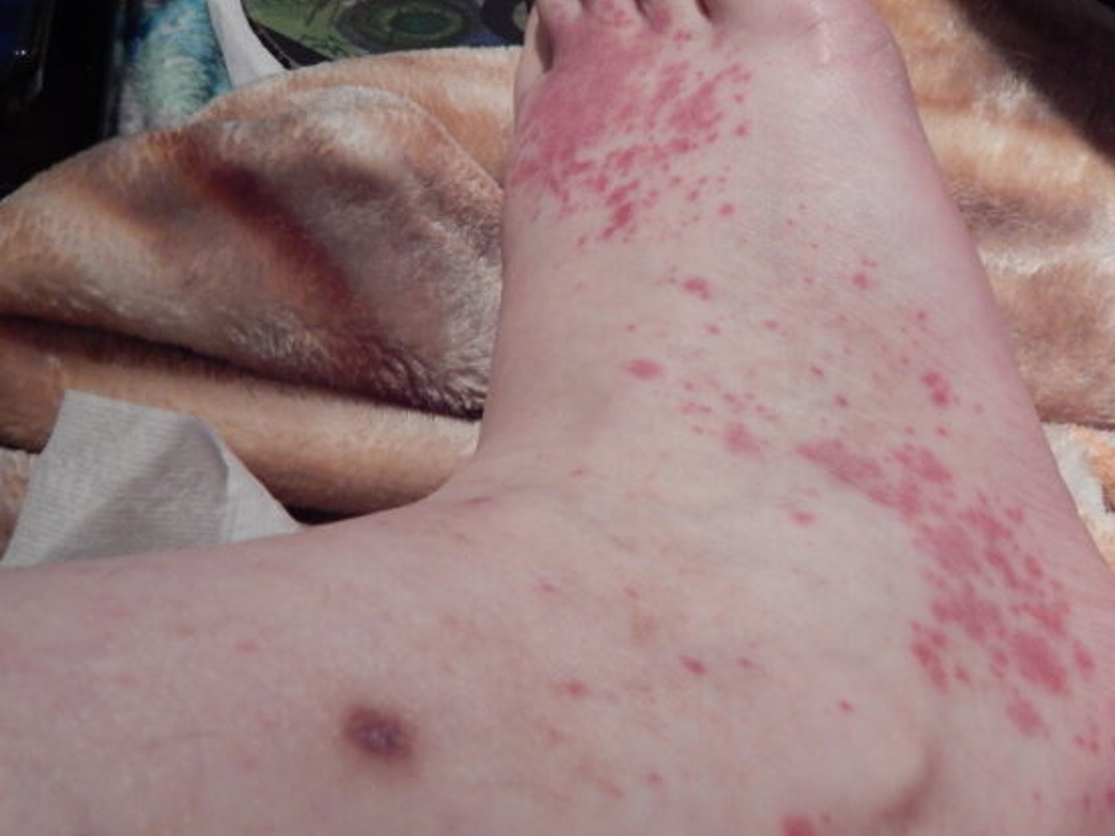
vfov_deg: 43.9
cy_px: 325
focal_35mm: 32
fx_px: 1031
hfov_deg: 55.8
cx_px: 727
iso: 400
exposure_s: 1/15
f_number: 3
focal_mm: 4
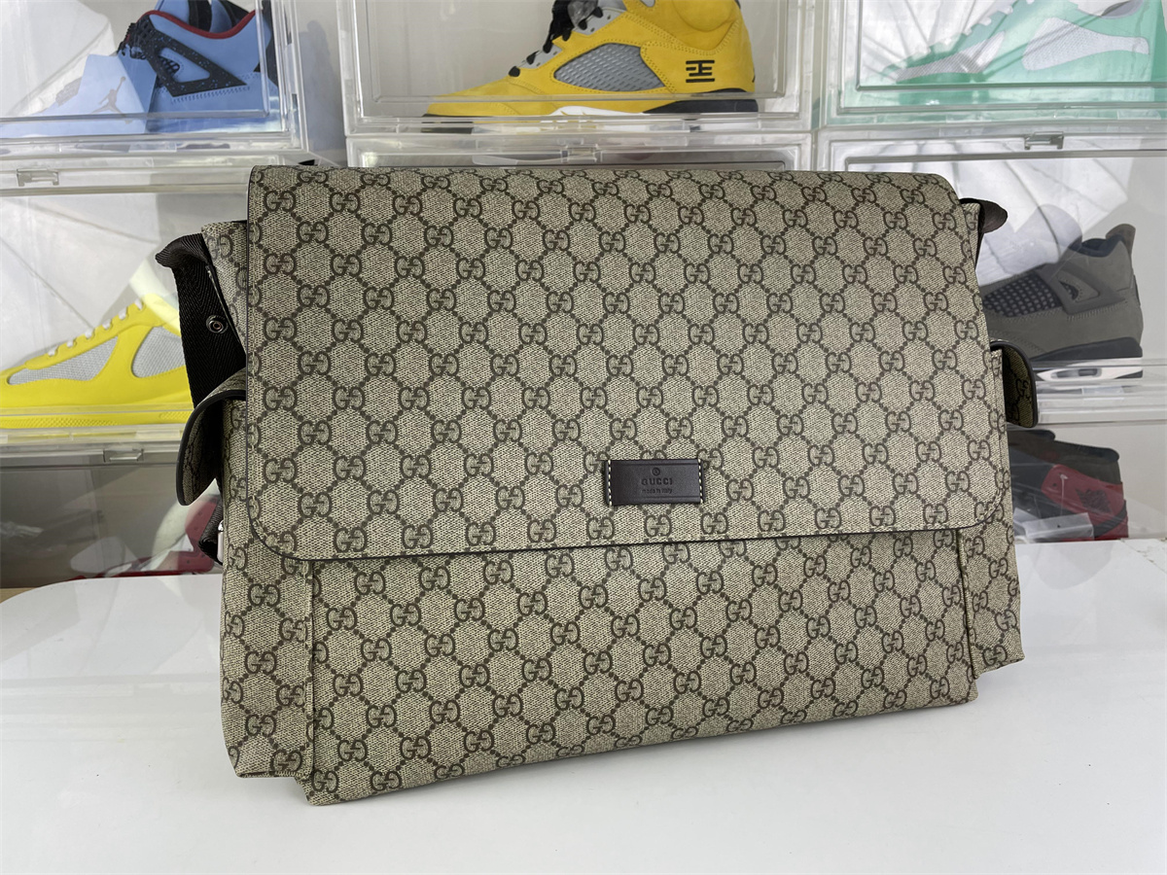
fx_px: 877
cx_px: 584
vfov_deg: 53.1
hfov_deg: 67.3
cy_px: 438
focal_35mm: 26
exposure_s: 1/127
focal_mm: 4.2
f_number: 1.6
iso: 32
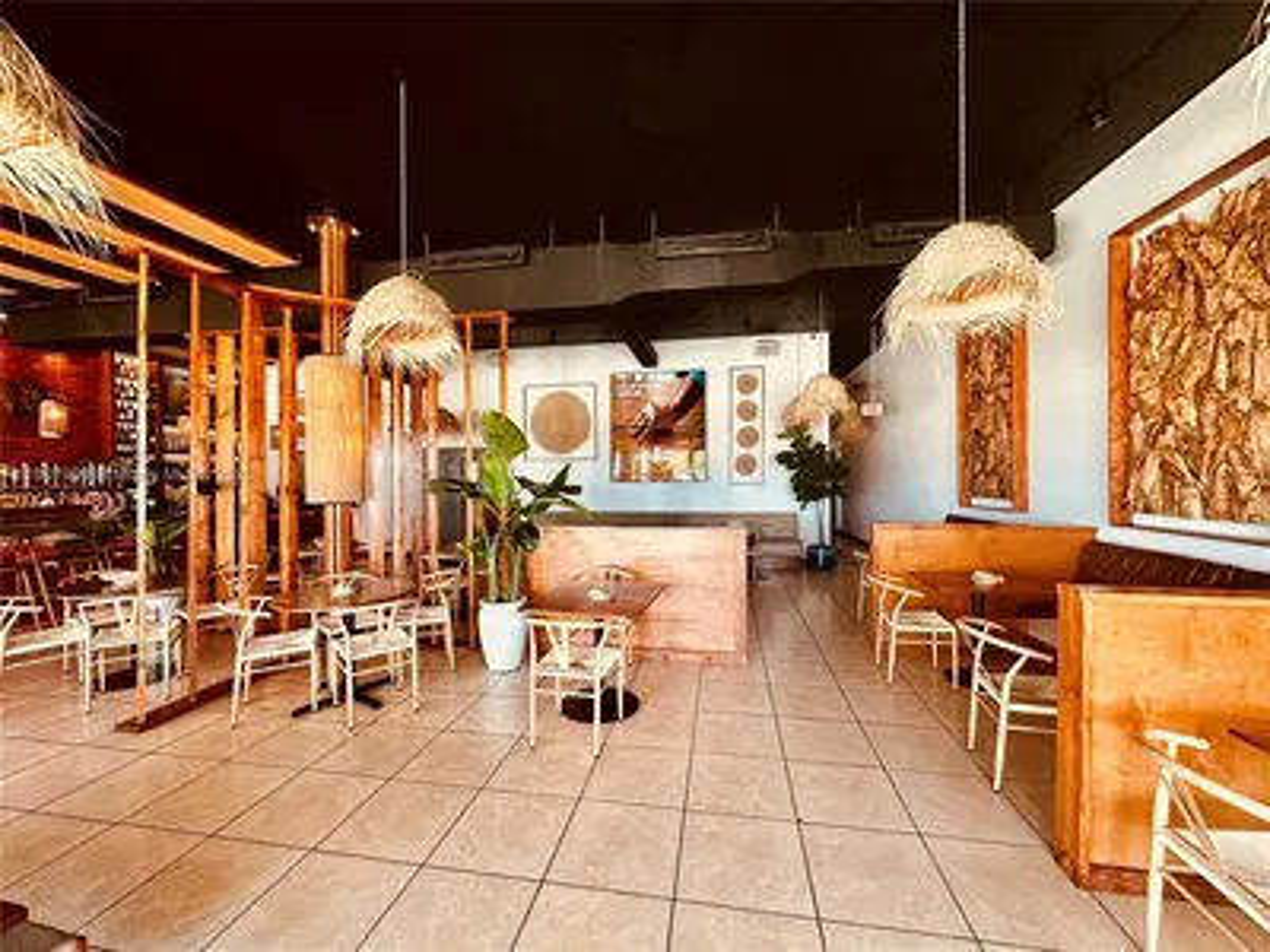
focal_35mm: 14
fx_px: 514
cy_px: 476
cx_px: 635
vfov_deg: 85.7
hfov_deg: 102.1
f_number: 2.2
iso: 200
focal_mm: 2.22
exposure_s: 1/120
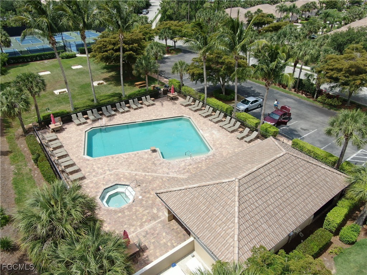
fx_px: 254
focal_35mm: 24
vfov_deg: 56.8
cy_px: 138
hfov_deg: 71.6
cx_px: 184
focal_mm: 4.39
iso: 100
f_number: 2.8
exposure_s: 1/1250
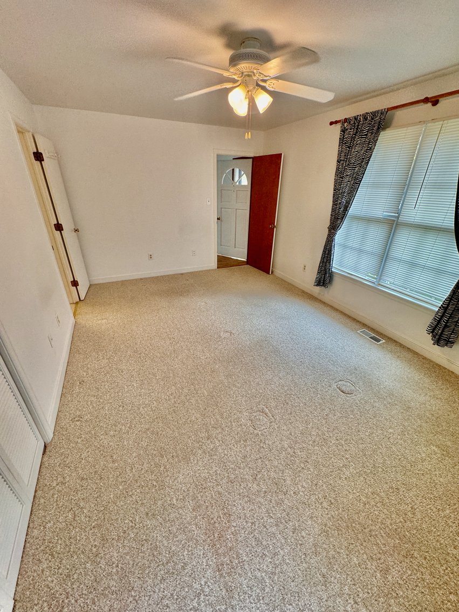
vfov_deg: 102.1
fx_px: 248
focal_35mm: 14
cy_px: 306
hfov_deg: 85.7
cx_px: 230
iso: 160
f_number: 2.2
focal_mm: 2.22
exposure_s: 1/120
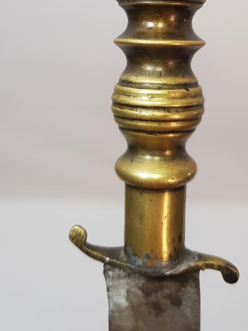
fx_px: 449
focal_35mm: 47
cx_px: 159
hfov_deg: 30.7
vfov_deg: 38.2
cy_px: 46
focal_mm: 4.3
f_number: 1.7
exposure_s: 1/123
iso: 40
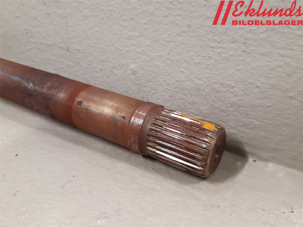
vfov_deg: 53.1
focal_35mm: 26
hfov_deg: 67.3
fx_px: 228
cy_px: 114
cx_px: 152
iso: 250
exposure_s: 1/50
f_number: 1.7
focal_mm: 3.93
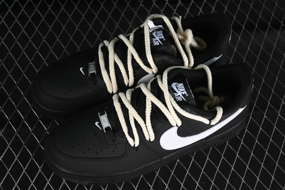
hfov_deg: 27.0
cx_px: 142
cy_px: 95
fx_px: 594
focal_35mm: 75
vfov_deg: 18.2
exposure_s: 1/40
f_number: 6.3
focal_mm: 50
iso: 160
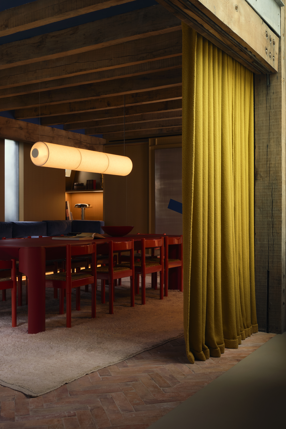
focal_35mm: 40
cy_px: 214
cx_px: 143
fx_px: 477
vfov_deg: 48.5
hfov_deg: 33.4
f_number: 10
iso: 160
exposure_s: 10
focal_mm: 26.6
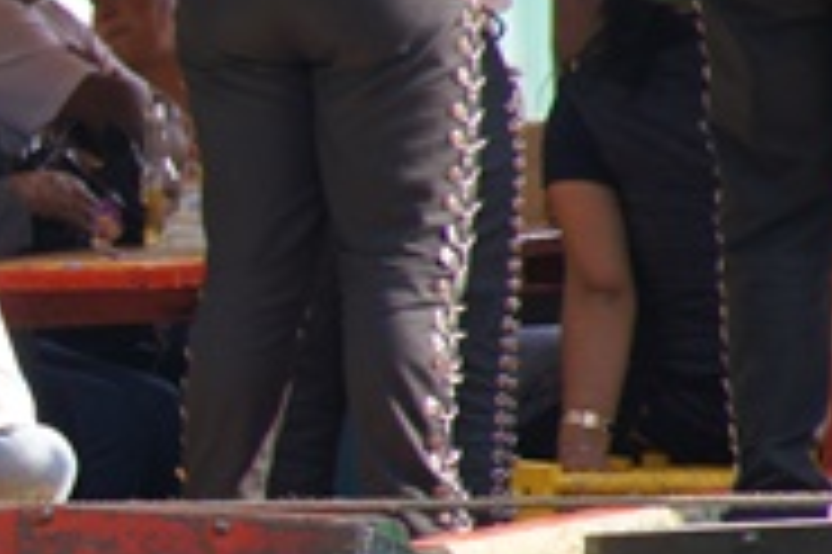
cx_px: -441
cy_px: 284
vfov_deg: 1.4
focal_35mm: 972
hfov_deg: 2.1
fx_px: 22444
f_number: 6.3
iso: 320
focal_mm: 200
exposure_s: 1/320
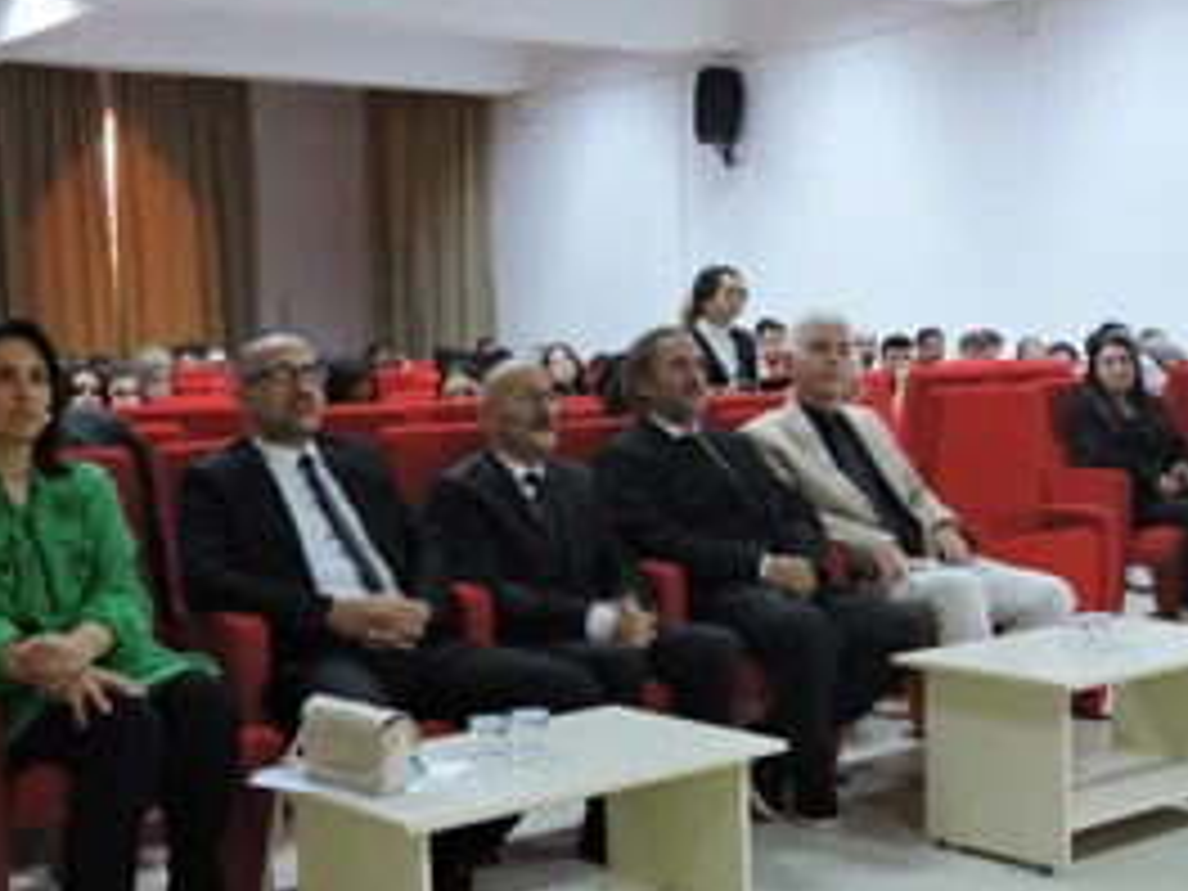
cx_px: 675
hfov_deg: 34.9
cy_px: 562
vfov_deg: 26.5
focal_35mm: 55
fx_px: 1888
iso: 400
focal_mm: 5.9
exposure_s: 1/15
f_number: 3.6
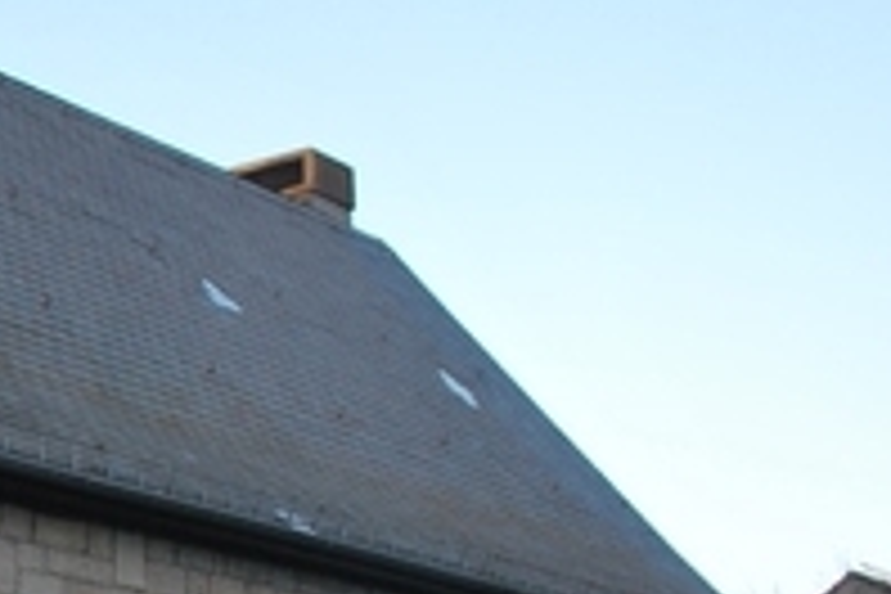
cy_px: 565
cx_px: -328
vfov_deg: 16.4
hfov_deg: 21.8
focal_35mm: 82
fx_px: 2029
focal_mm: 18
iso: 200
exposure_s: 1/80
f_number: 4.5
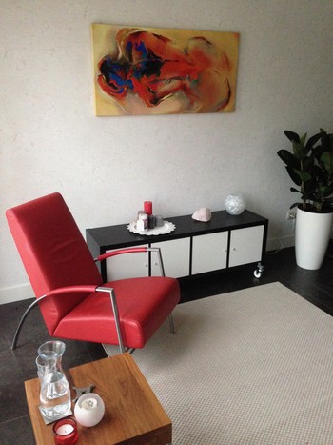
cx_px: 166
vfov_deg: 55.4
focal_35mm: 33
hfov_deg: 42.9
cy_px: 222
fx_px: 423
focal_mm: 4.12
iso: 400
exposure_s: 1/15
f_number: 2.4
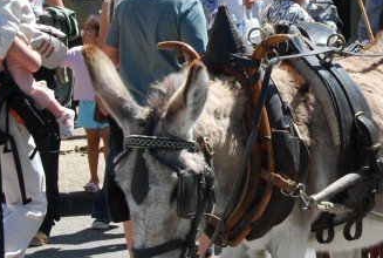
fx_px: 2404
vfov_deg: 6.1
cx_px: 363
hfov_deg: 9.1
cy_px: 47
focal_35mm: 225
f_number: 10
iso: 400
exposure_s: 1/400
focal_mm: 55
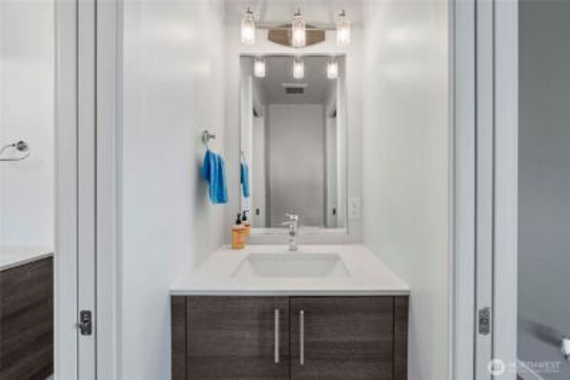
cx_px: 285
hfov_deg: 104.2
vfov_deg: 81.3
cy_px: 190
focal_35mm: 14
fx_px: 222
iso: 1000
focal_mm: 14
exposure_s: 1/15
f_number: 7.1
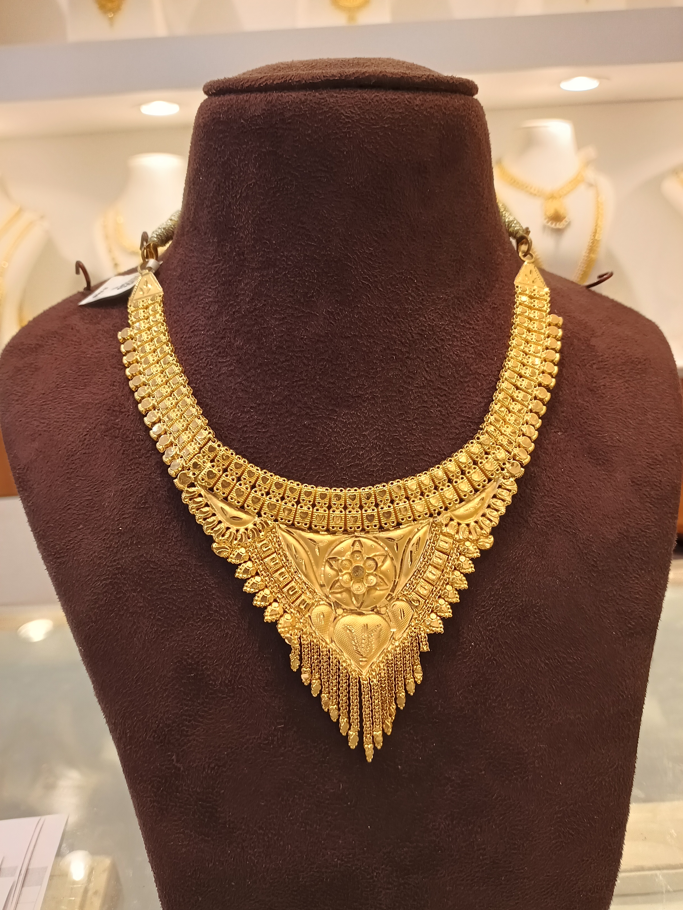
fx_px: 710
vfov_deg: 65.3
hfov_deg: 51.4
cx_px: 342
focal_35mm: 27
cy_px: 455
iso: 100
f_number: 1.8
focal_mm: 3.61
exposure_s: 1/100
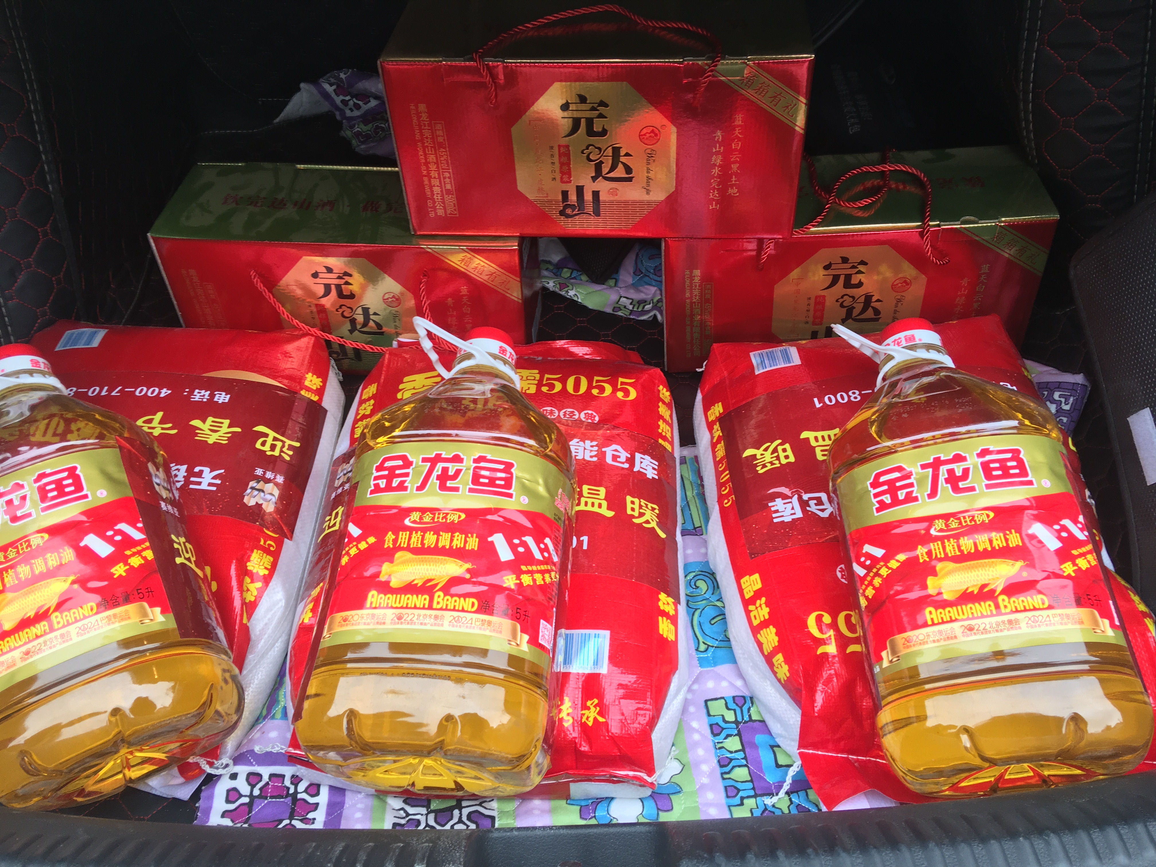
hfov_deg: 61.7
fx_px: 968
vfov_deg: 48.2
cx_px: 578
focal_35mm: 29
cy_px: 434
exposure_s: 1/100
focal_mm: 4.15
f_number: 2.2
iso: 32
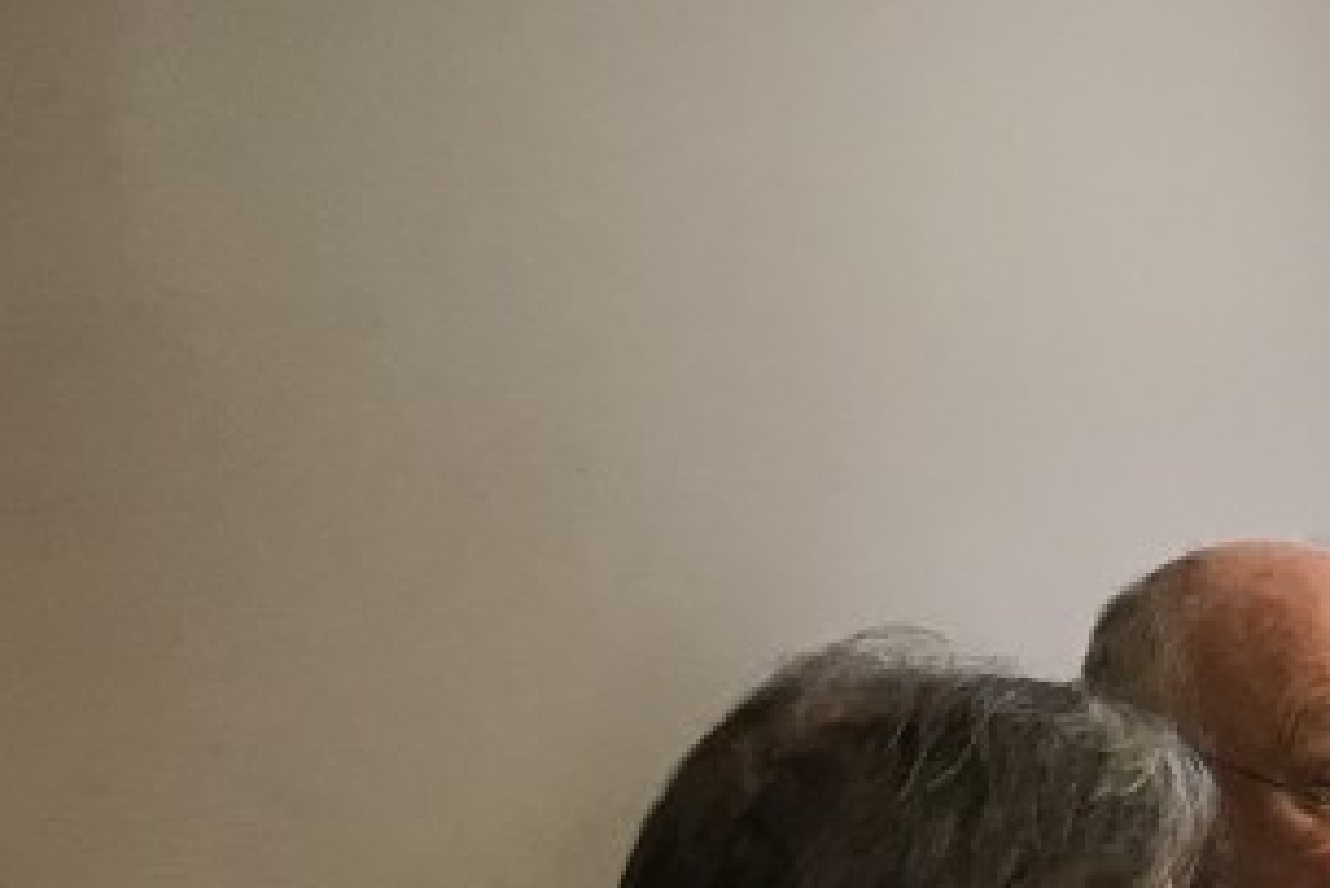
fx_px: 4250
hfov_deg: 16.5
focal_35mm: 115
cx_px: 1868
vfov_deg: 11.8
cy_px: 827
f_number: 1.8
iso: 40
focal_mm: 3.99
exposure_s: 1/25
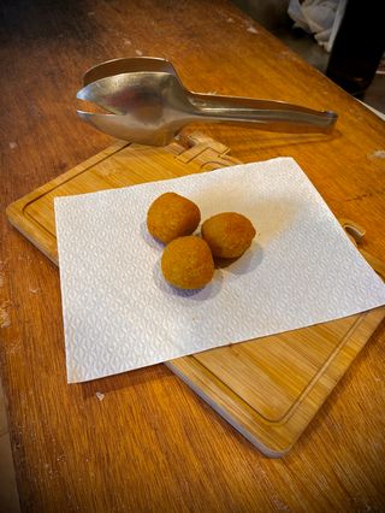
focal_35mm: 26
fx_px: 385
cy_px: 256
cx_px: 192
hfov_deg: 53.1
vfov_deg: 67.3
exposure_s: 1/100
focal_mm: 4.25
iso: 100
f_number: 1.8
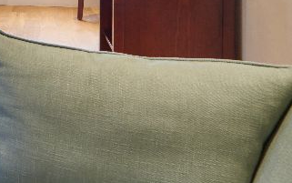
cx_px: -195
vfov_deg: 15.0
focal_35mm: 80
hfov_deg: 20.4
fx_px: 637
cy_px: -100
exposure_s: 1/2
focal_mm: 21
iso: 500
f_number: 11
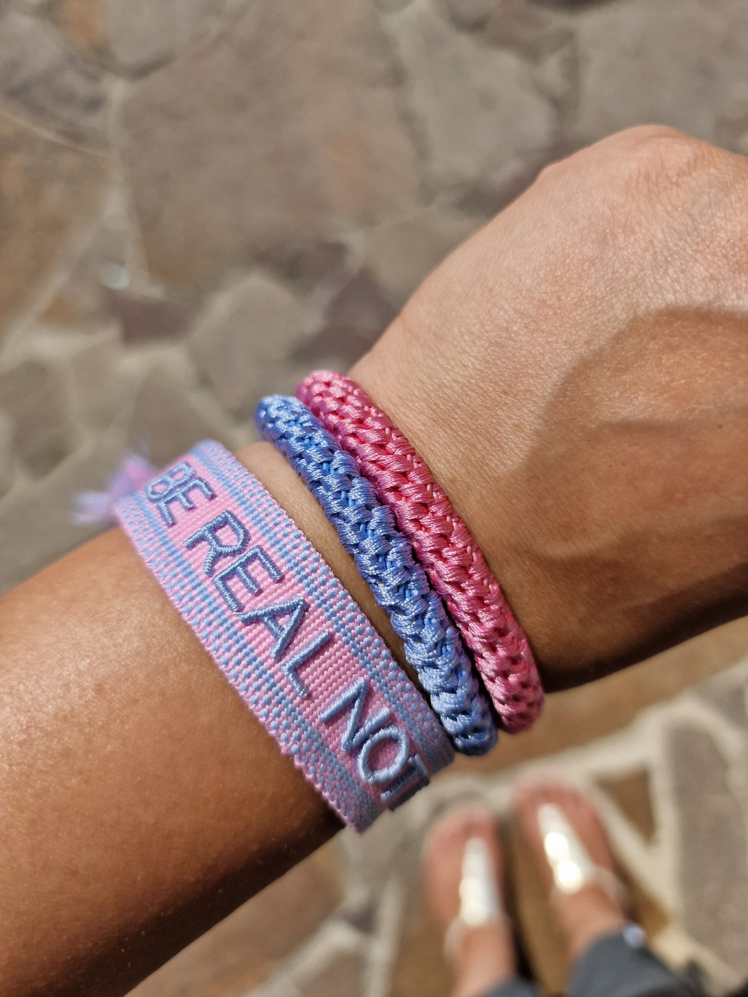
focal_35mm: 23
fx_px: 663
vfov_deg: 73.9
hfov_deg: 58.9
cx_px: 374
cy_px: 498
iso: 50
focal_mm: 6.4
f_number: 1.8
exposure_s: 1/2448
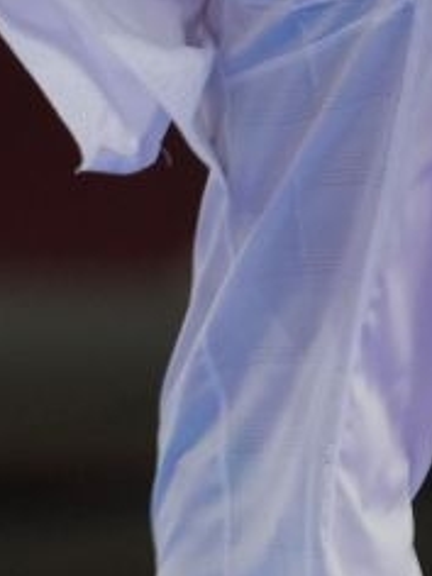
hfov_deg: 1.3
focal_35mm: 1180
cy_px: -571
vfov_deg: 1.7
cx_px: -430
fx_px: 19635
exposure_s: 1/1000
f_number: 2.8
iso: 500
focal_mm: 161
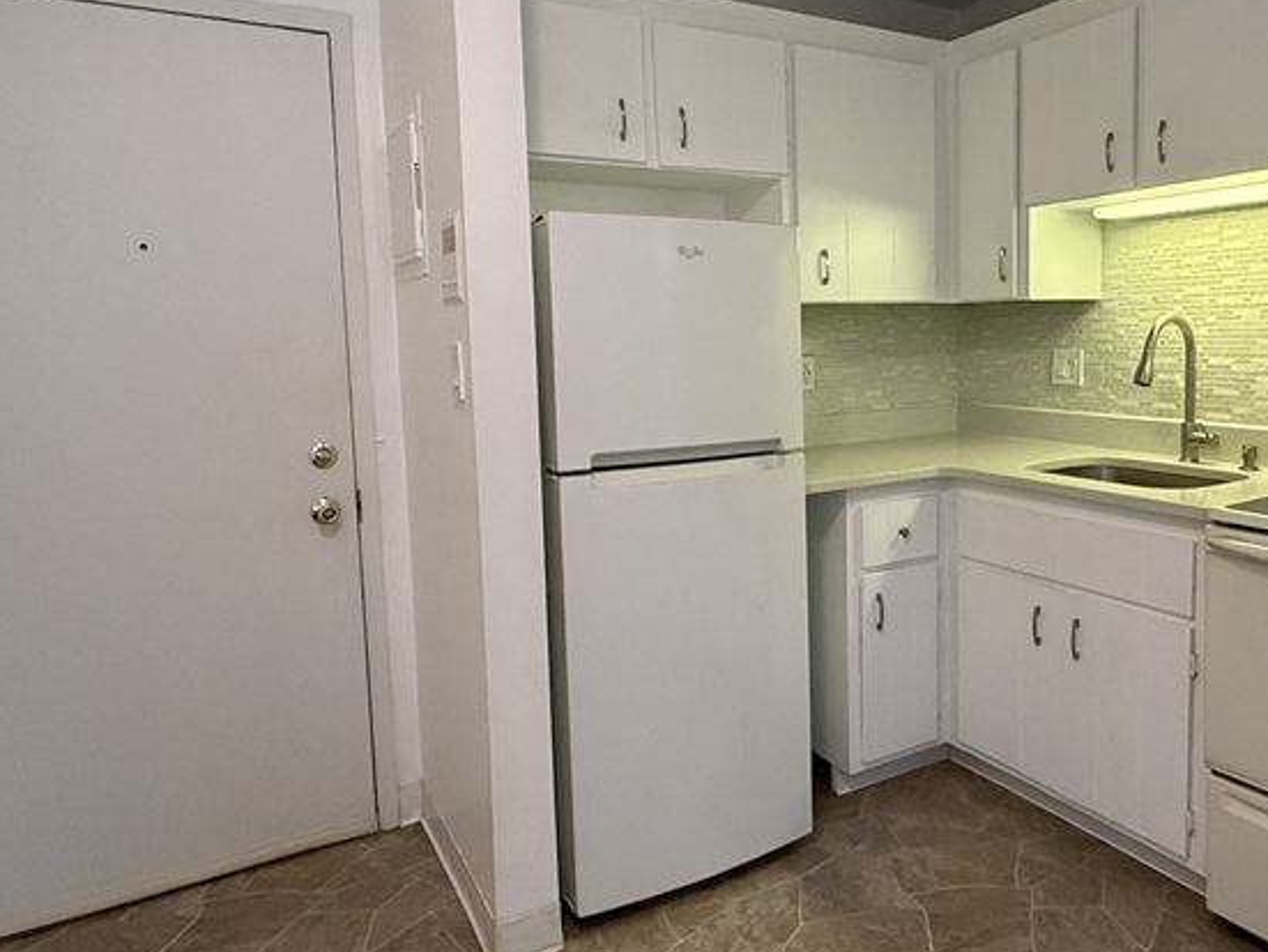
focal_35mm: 26
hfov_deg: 66.3
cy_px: 412
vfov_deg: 52.9
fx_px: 953
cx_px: 787
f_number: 2.2
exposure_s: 1/120
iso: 640
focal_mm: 2.22
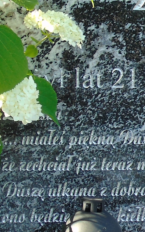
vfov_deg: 7.4
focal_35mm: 283
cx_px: 247
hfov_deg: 4.6
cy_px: 115
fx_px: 1788
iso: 80
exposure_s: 1/80
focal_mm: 11
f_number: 4.5
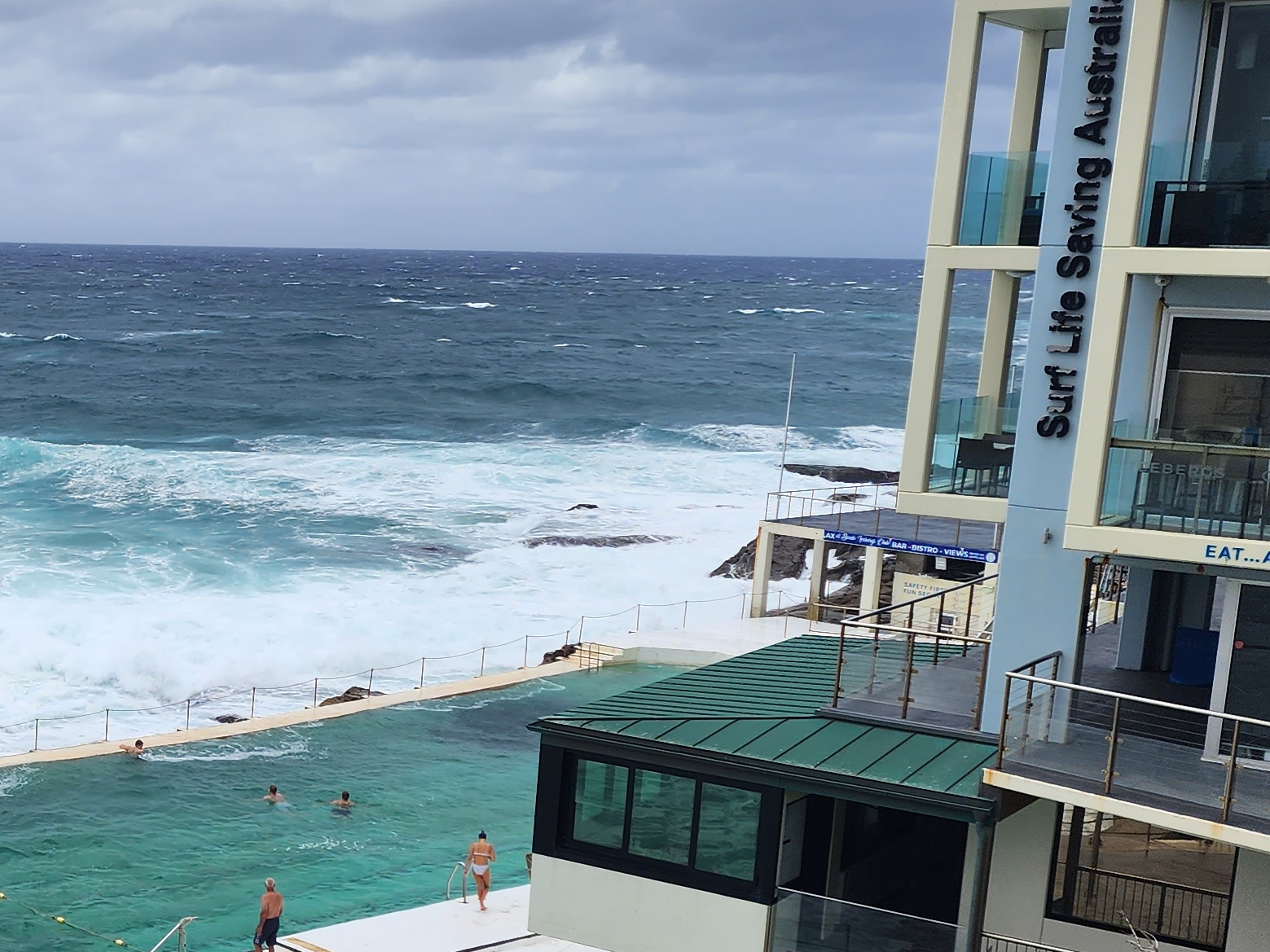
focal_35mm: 59
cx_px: -166
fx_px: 2164
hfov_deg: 29.2
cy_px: 616
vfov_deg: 24.7
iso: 12
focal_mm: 6.4
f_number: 1.8
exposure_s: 1/2531
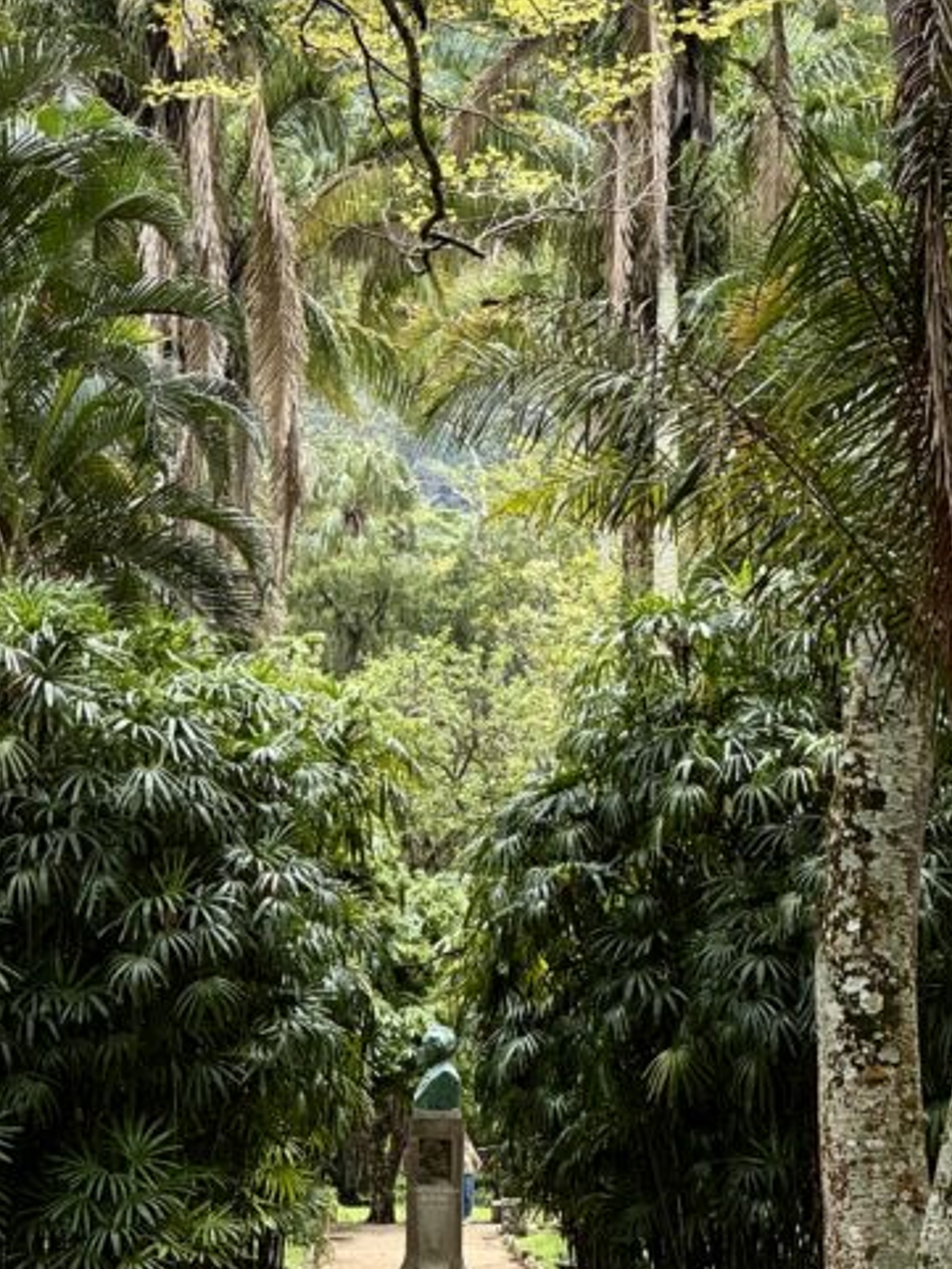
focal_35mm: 164
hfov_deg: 9.1
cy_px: 348
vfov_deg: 12.0
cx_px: 504
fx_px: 6011
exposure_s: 1/258
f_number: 2.8
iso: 25
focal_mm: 9
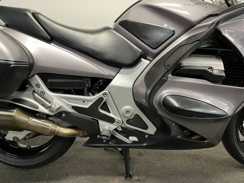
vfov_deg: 53.1
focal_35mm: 26
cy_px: 92
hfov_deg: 67.3
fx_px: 183
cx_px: 122
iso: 250
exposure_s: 1/50
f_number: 1.6
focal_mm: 5.1
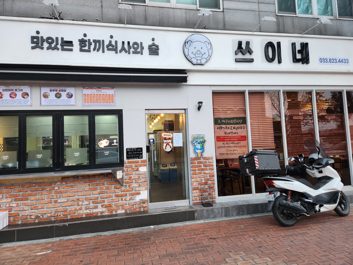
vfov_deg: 58.9
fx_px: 235
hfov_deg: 73.9
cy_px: 132
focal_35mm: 23
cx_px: 176
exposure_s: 1/120
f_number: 1.8
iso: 125
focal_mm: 5.4
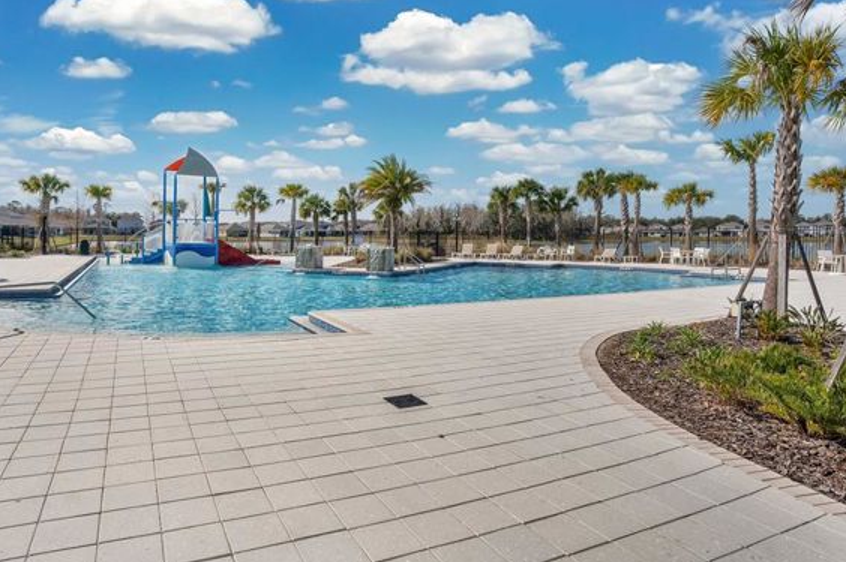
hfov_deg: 83.2
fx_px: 470
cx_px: 347
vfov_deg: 61.4
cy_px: 229
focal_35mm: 20
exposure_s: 1/800
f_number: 8
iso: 100
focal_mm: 16
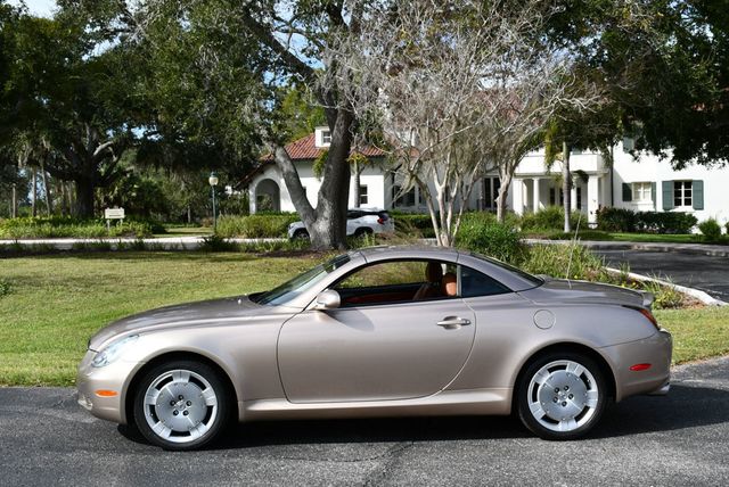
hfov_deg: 42.7
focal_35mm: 46
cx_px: 364
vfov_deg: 29.3
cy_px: 244
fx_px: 932
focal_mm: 23
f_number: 8
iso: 100
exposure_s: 1/320
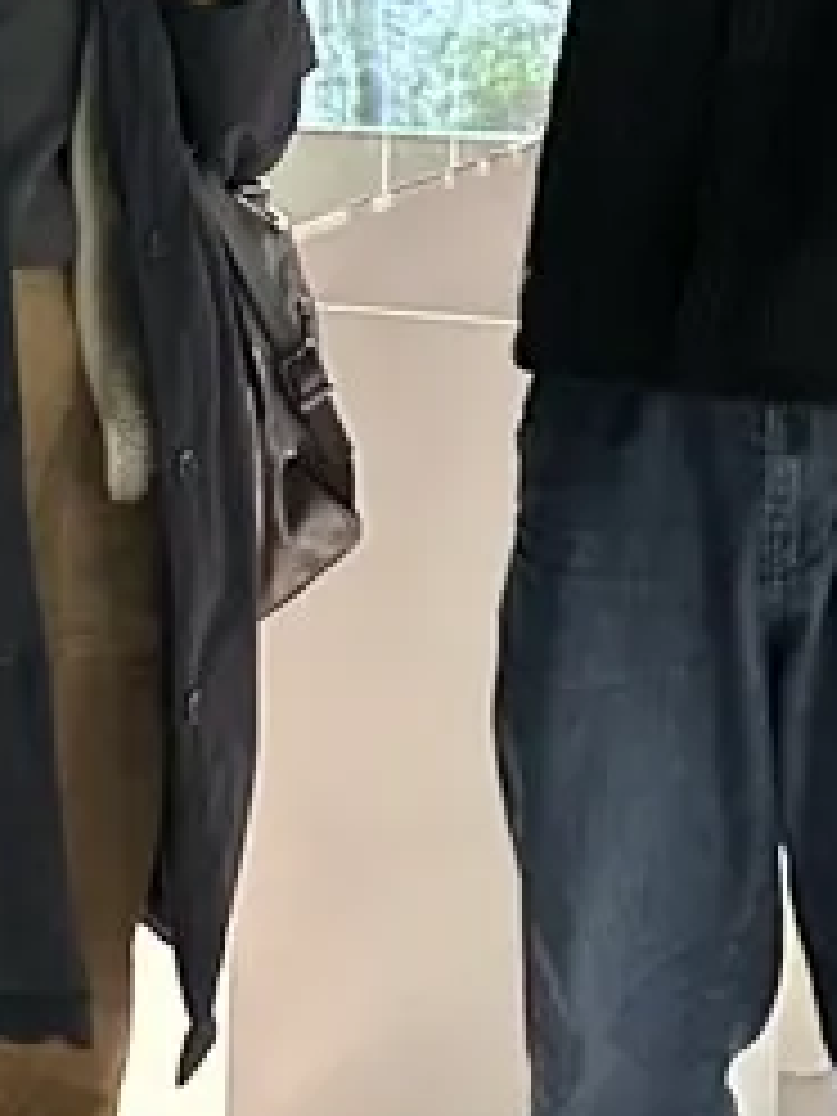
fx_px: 3740
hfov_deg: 12.7
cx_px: 68
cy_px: 230
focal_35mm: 116
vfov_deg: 16.8
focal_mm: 6.86
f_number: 1.78
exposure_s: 1/40
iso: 800
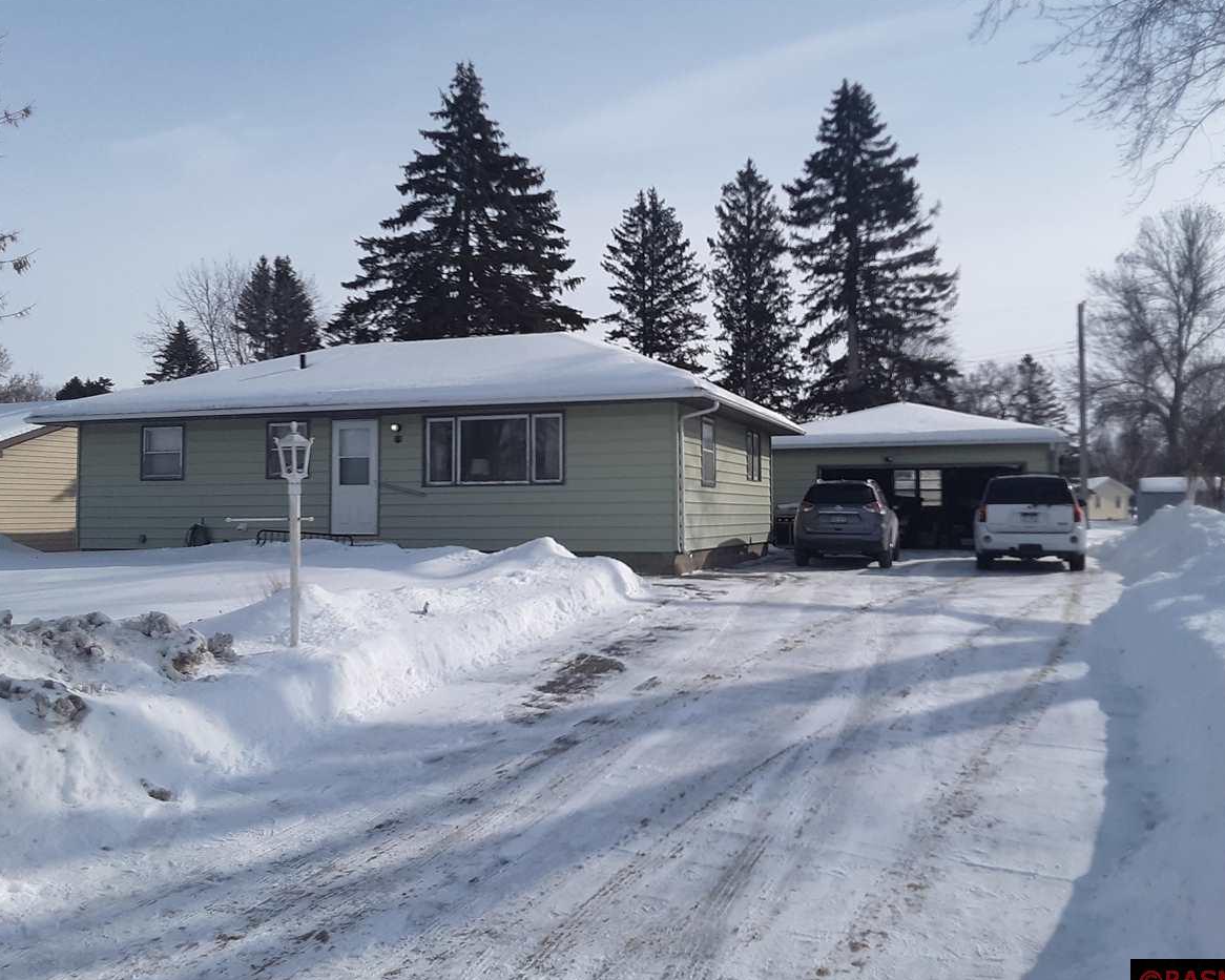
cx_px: 584
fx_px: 1088
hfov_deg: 58.7
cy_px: 497
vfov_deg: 48.5
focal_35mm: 30
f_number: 1.9
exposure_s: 1/4132
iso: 40
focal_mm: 2.91
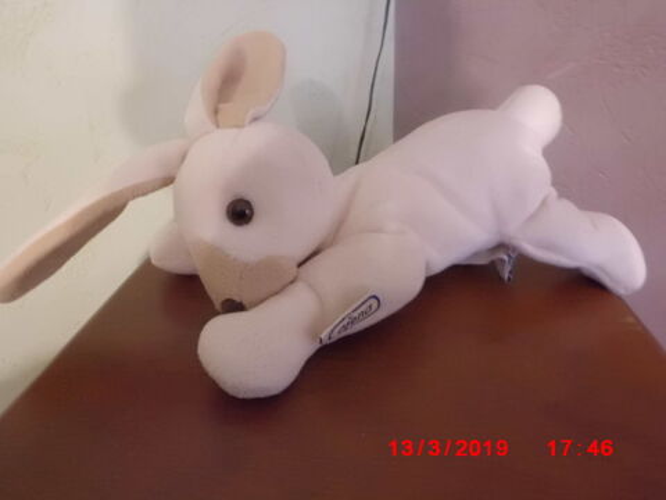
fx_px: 500
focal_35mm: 26
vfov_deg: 53.1
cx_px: 333
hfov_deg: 67.3
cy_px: 250
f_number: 3.2
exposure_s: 1/10
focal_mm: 4.6
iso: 800
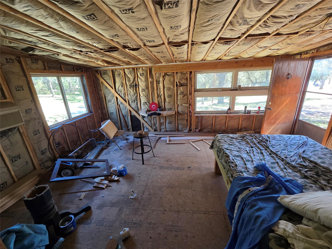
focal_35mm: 13
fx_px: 125
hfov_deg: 106.2
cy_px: 124
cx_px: 166
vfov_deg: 89.9
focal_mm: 2.2
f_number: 2.2
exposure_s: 1/60
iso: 200
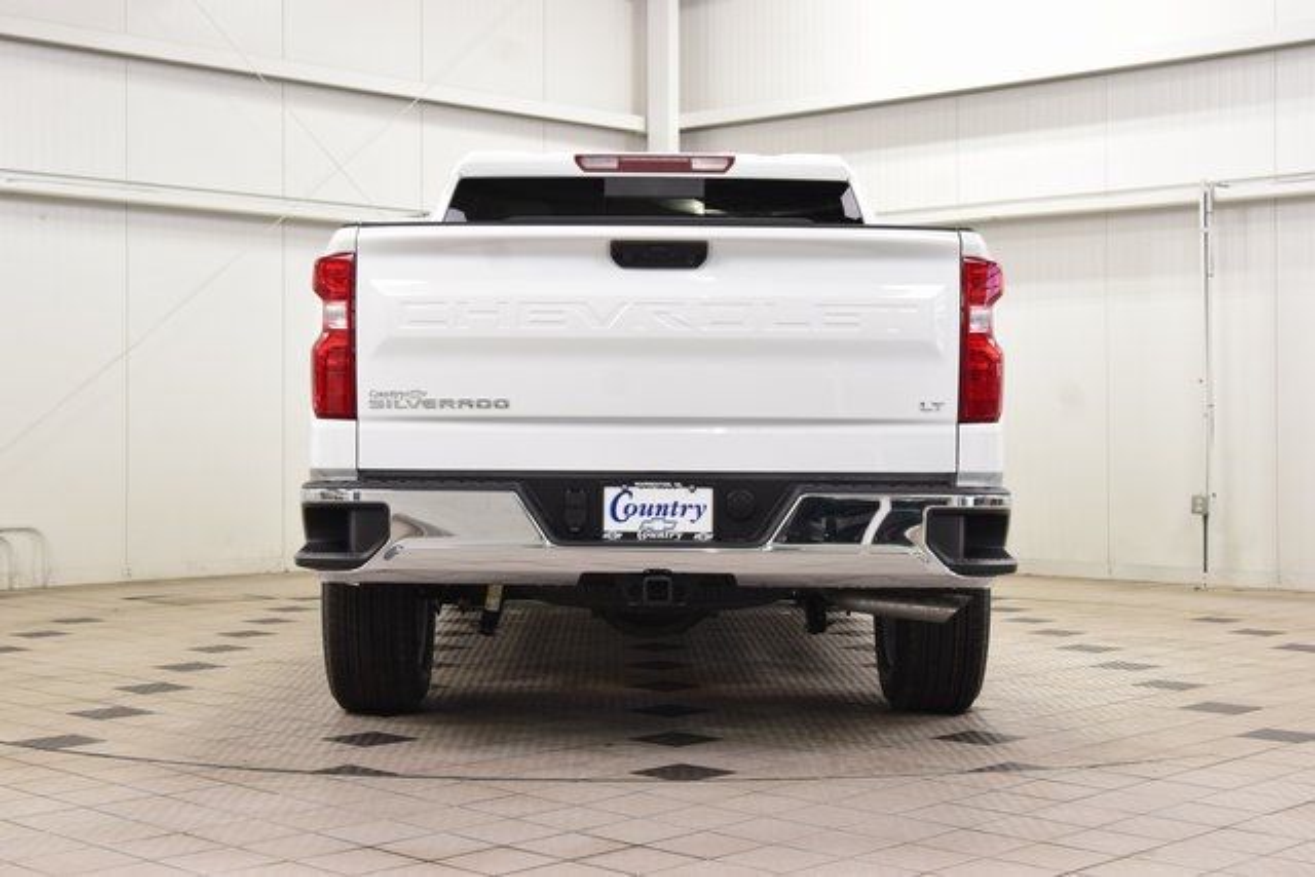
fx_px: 1973
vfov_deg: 25.1
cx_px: 658
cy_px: 438
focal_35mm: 54
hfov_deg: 36.9
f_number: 7.1
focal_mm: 36
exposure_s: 1/30
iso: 900
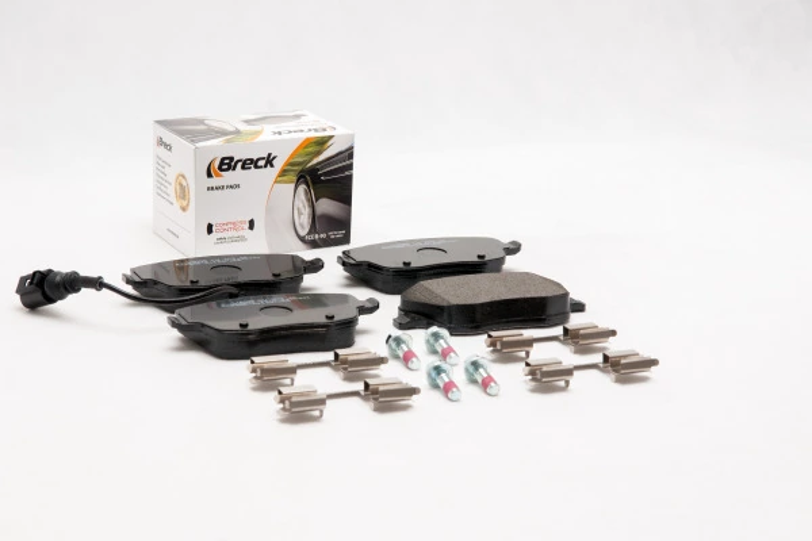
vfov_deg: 15.2
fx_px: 2030
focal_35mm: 90
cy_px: 270
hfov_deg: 22.6
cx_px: 406
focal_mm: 60
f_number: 11
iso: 100
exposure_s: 1/200
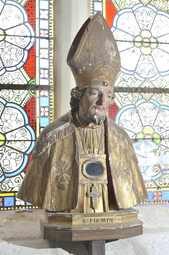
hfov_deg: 26.9
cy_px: 128
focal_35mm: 50
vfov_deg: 39.6
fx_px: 353
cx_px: 84
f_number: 4.5
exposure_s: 1/100
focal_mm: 50
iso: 500
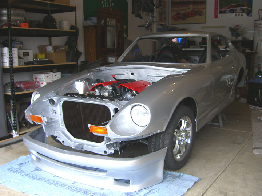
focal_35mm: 38
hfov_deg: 49.0
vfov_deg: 37.7
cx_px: 131
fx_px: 288
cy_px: 98
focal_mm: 7.9
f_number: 2.8
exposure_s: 1/100
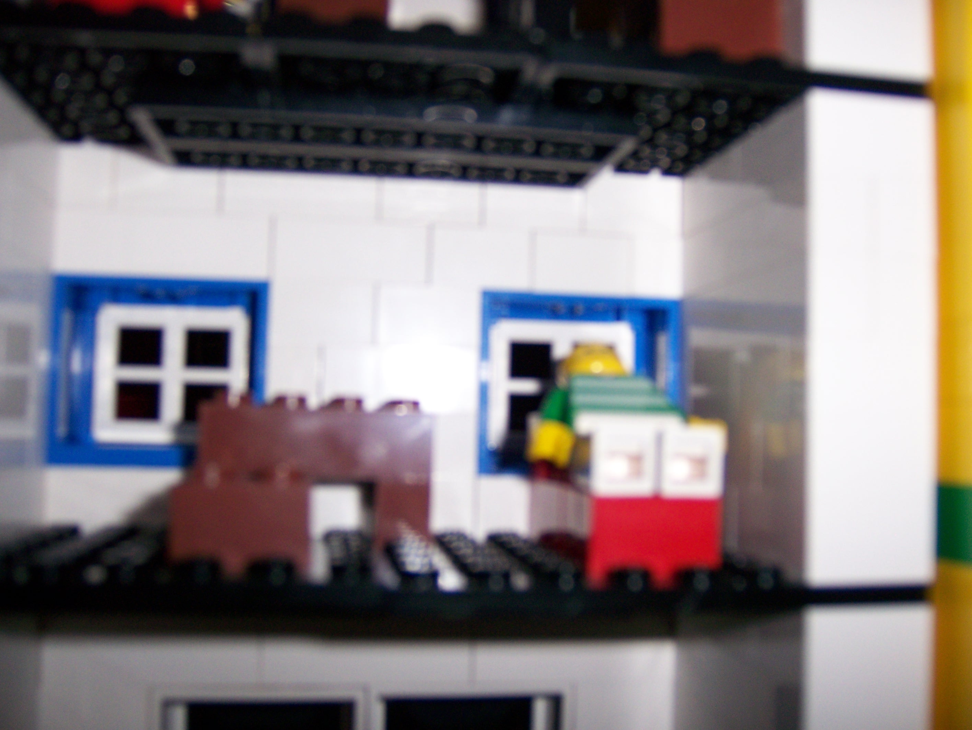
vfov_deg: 39.7
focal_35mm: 36
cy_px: 365
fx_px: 1012
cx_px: 486
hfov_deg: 51.3
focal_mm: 6
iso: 125
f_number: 2.8
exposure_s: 1/60
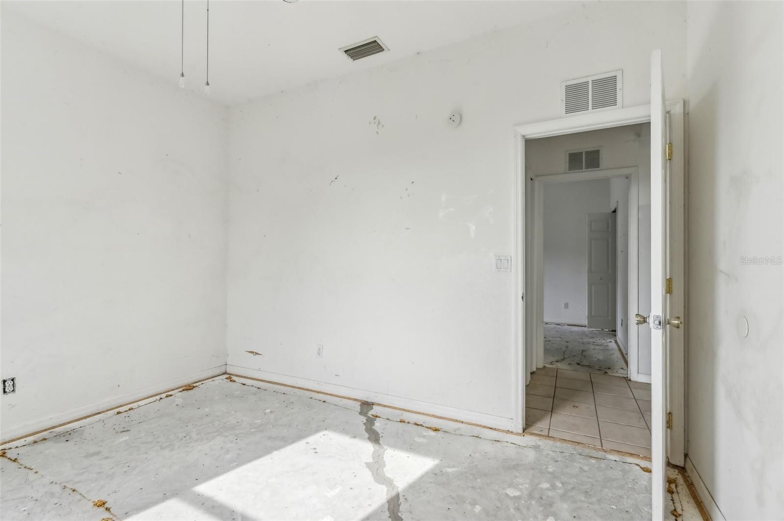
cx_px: 392
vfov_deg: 73.6
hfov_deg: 96.8
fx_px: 348
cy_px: 260
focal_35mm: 16
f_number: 8
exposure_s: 1/250
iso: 400
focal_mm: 16
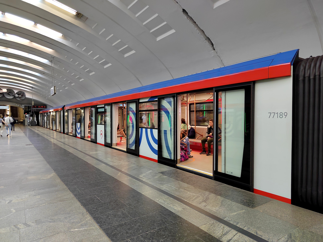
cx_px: 162
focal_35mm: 23
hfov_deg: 73.9
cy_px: 121
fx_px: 215
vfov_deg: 58.9
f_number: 1.9
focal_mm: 5.52
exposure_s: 1/120
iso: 1884
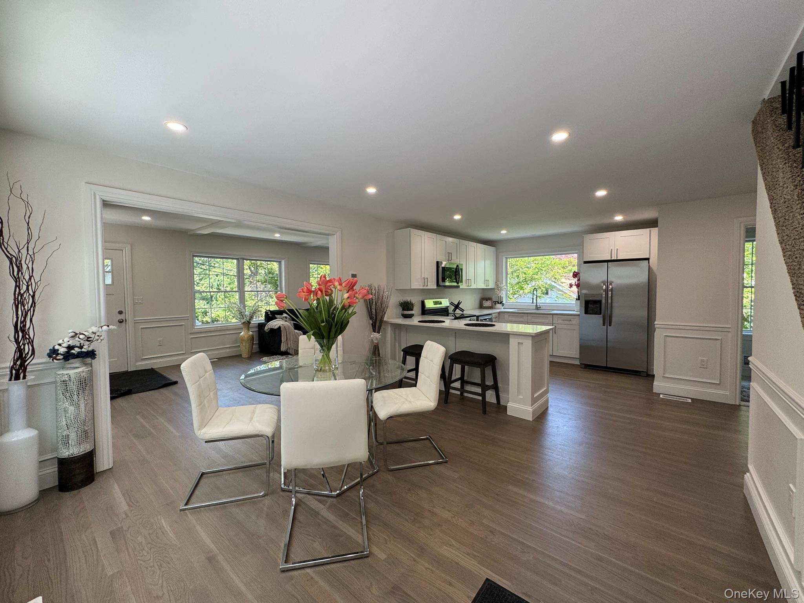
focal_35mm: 14
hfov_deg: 102.1
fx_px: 325
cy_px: 302
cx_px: 402
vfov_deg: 85.7
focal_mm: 2.22
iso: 80
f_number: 2.2
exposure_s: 1/99
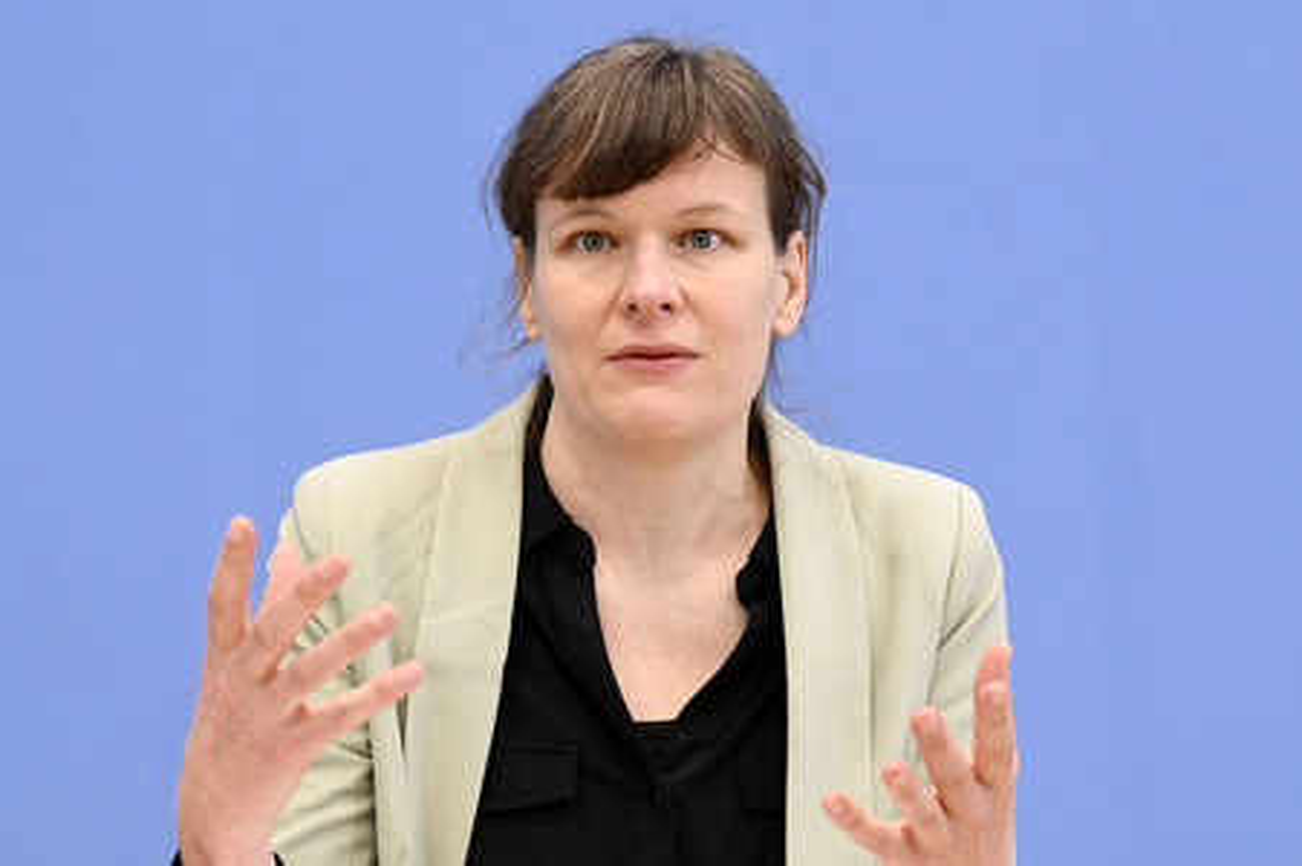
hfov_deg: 18.3
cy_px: 433
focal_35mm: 112
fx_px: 4048
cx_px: 651
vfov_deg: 12.2
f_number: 7.1
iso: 5000
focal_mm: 112
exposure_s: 1/400
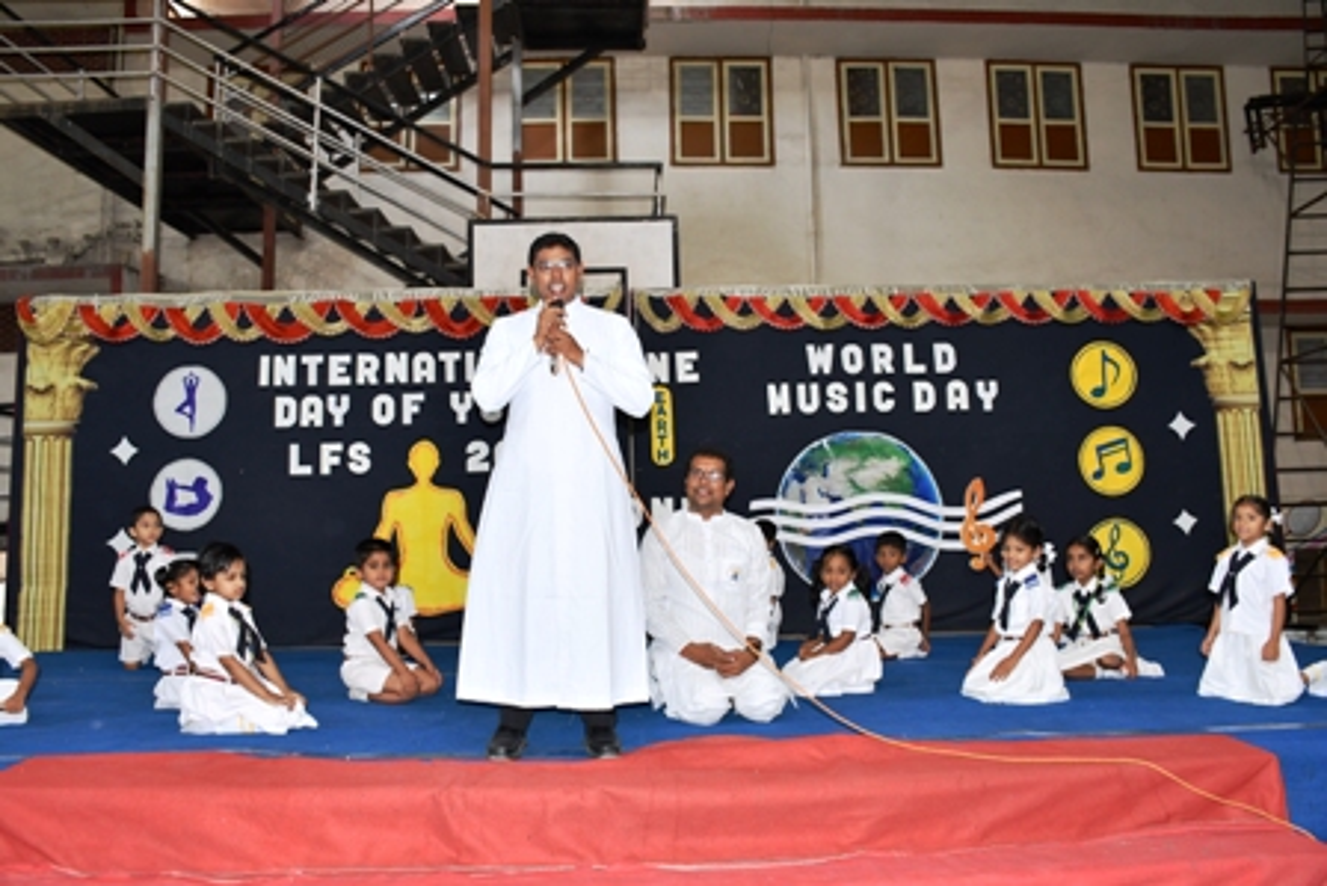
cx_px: 664
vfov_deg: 48.0
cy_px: 443
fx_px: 996
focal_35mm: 27
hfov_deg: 67.4
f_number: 5.6
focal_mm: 18
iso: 400
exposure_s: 1/50
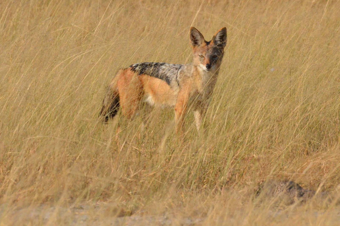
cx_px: 170
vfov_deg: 1.8
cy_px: 113
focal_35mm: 750
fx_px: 7069
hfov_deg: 2.8
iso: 2500
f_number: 14
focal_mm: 500
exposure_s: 1/3200
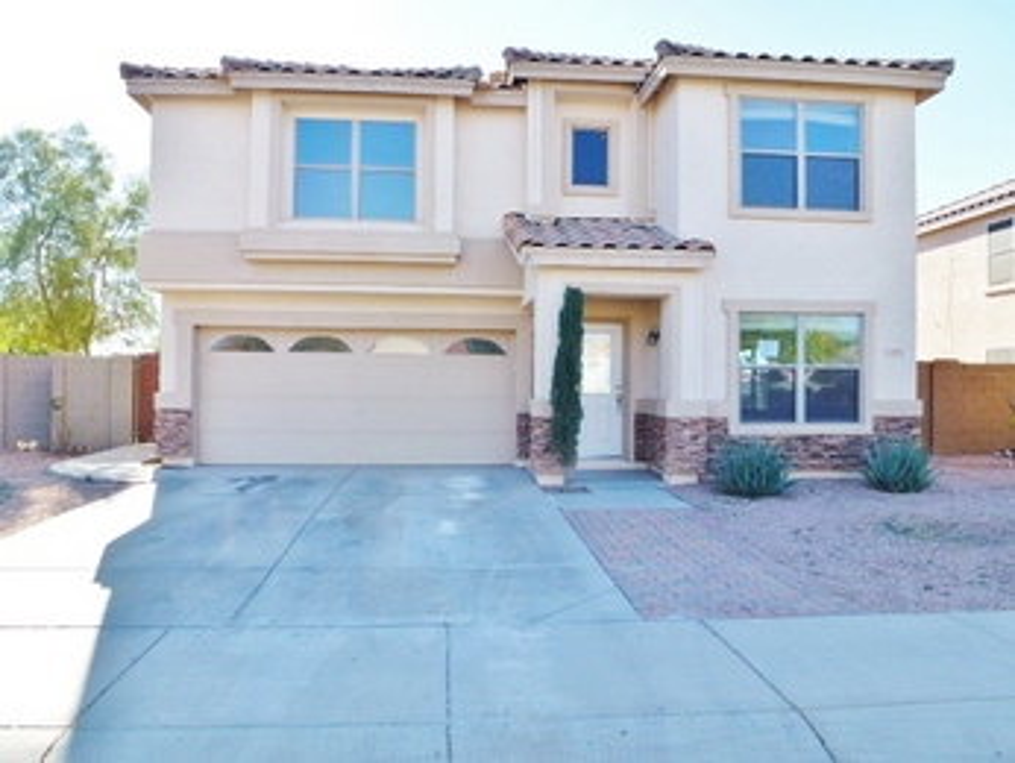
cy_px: 382
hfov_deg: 71.6
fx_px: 704
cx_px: 508
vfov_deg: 56.9
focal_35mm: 24
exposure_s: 1/250
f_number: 4
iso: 100
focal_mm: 4.3
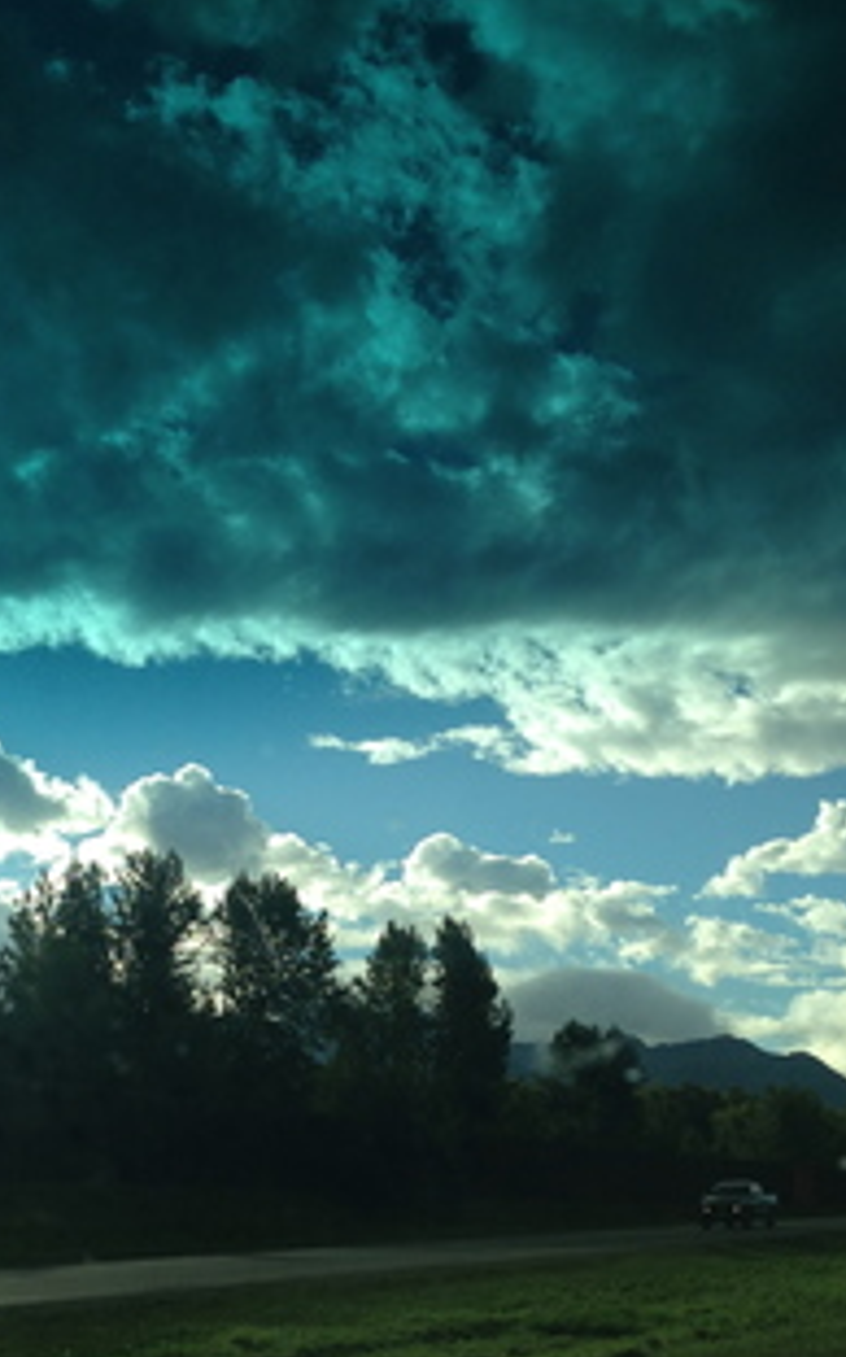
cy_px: 960
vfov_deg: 36.9
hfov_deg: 23.9
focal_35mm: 54
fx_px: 1995
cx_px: 375
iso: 50
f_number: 2.4
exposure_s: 1/2008
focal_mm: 4.13
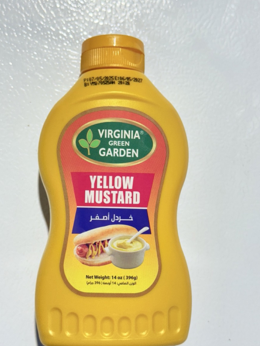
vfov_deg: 36.2
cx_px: 119
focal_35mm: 53
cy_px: 162
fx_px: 531
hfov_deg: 27.5
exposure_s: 1/100
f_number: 1.78
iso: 100
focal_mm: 6.76
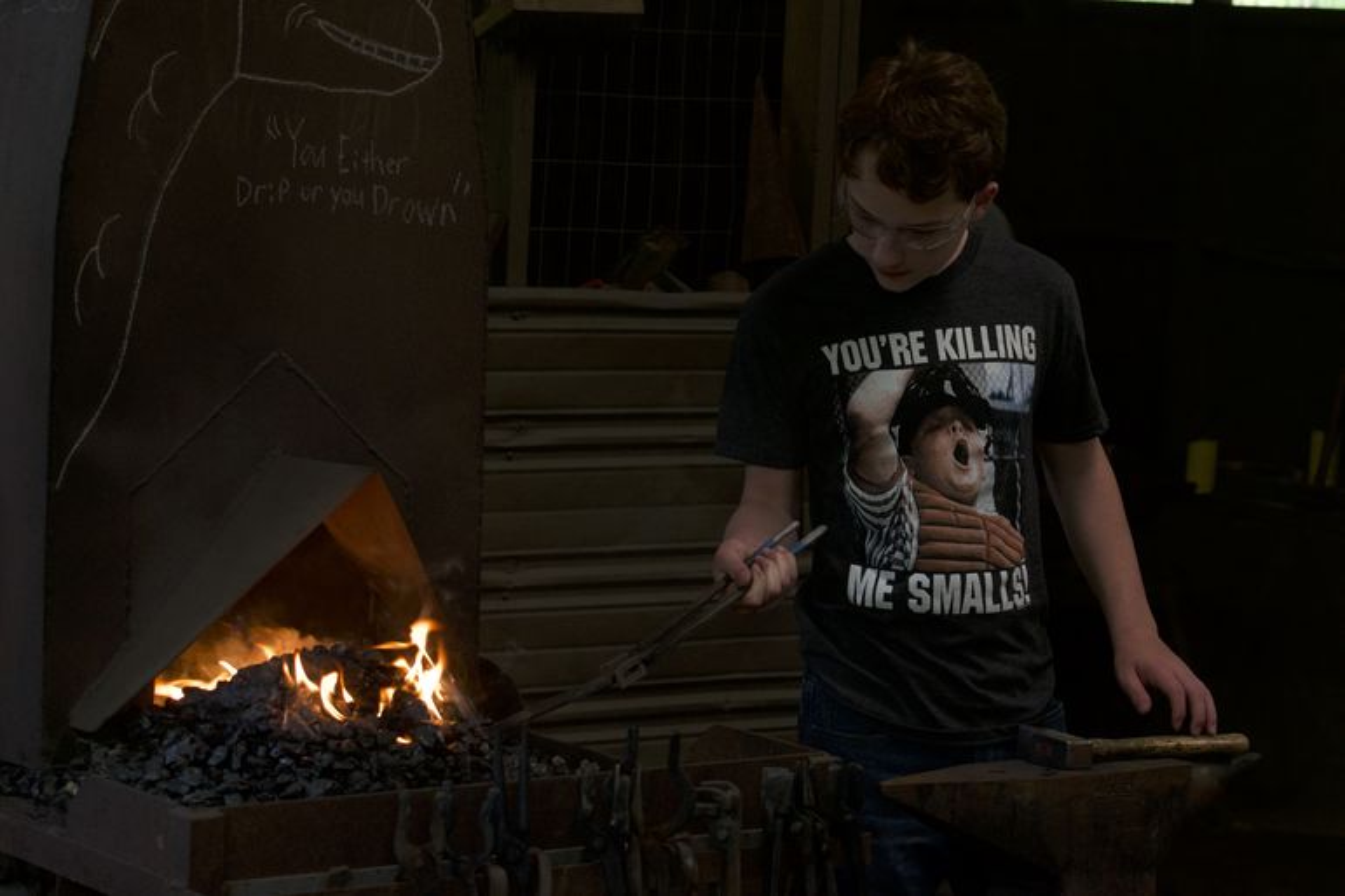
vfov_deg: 13.0
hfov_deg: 19.5
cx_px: 672
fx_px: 3923
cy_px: 448
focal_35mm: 105
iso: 1600
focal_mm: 70
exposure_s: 1/160
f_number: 5.6
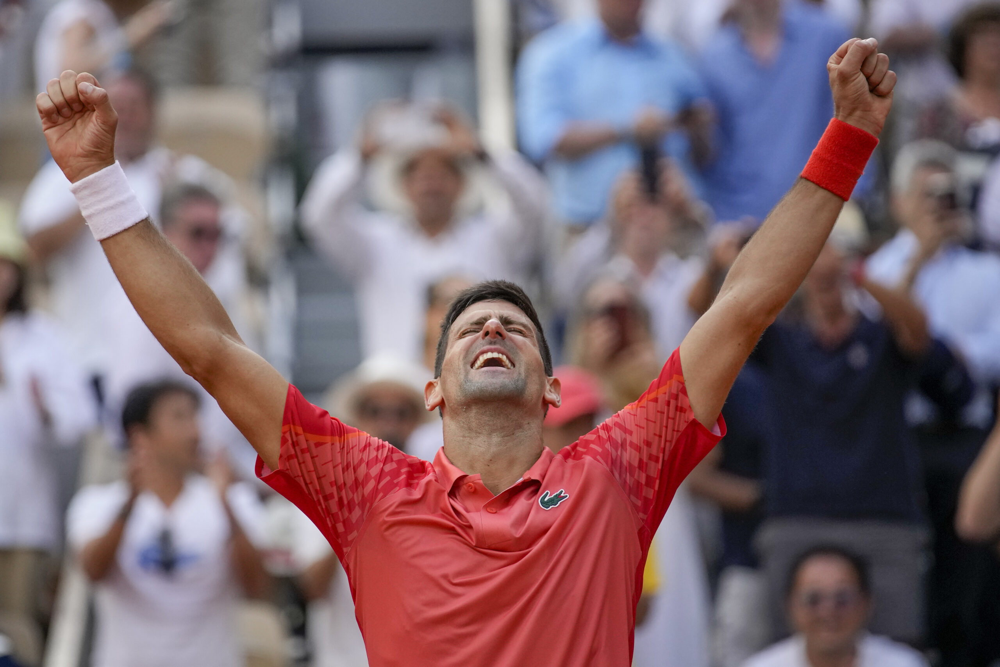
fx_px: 8333
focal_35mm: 300
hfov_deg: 6.9
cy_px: 334
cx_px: 500
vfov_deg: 4.6
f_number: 2.8
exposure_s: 1/8000
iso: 1250
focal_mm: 200
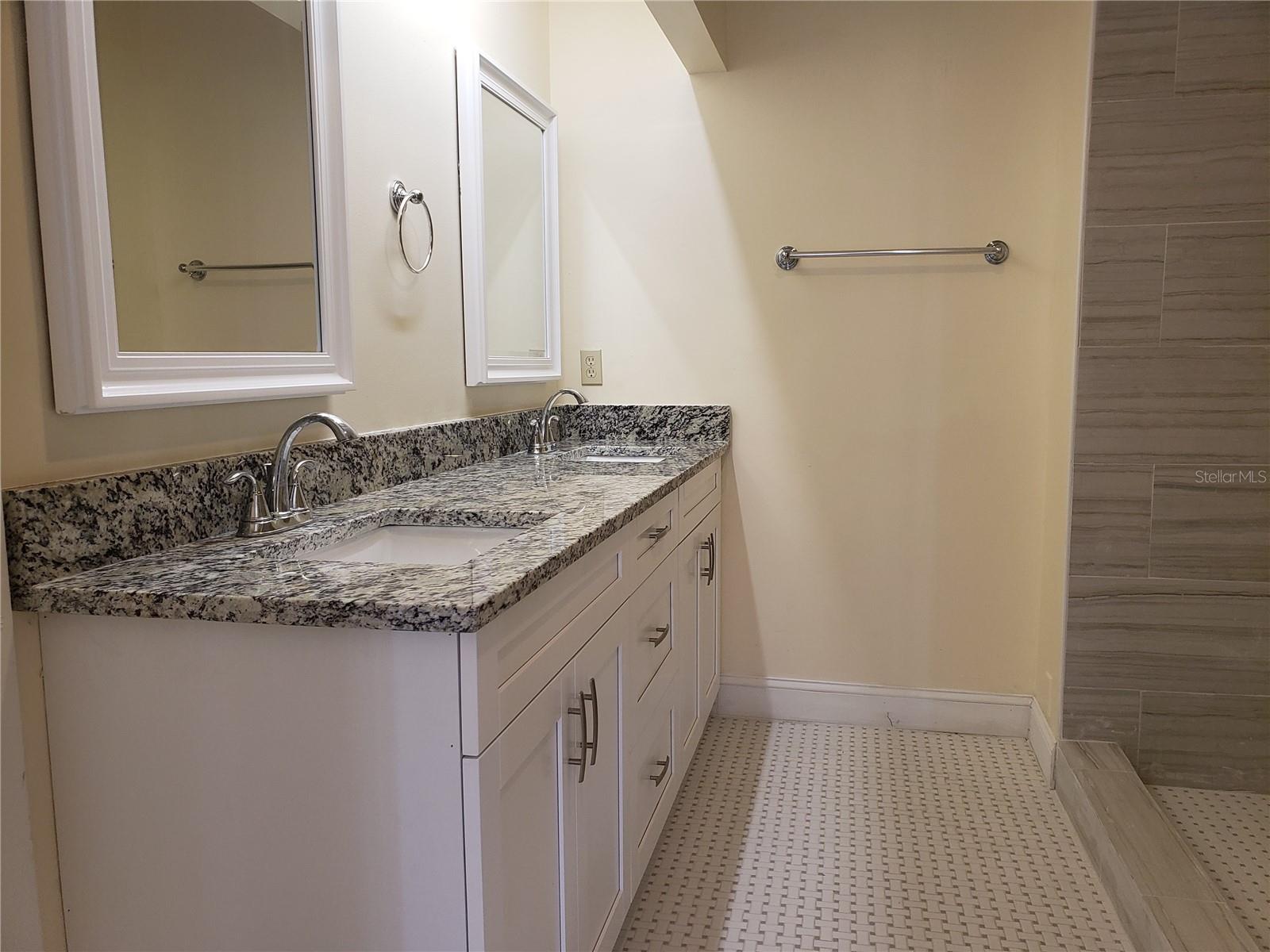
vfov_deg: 53.1
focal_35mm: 26
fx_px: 954
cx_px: 635
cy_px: 476
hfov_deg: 67.3
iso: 200
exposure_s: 1/60
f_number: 2.4
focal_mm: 4.3
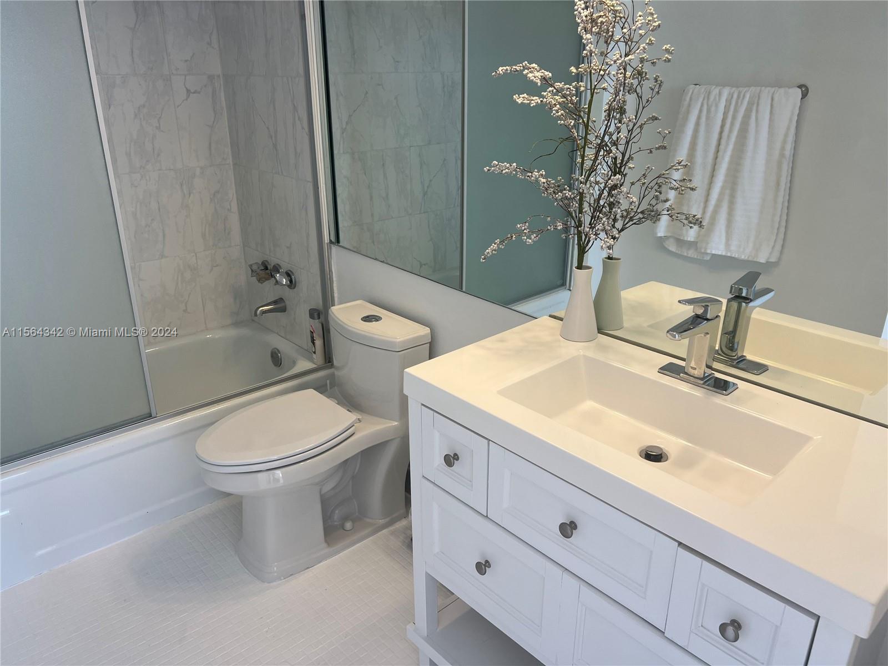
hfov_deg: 67.3
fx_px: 667
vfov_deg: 53.1
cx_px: 444
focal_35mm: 26
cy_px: 333
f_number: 1.5
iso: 40
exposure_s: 1/229
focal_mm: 5.7
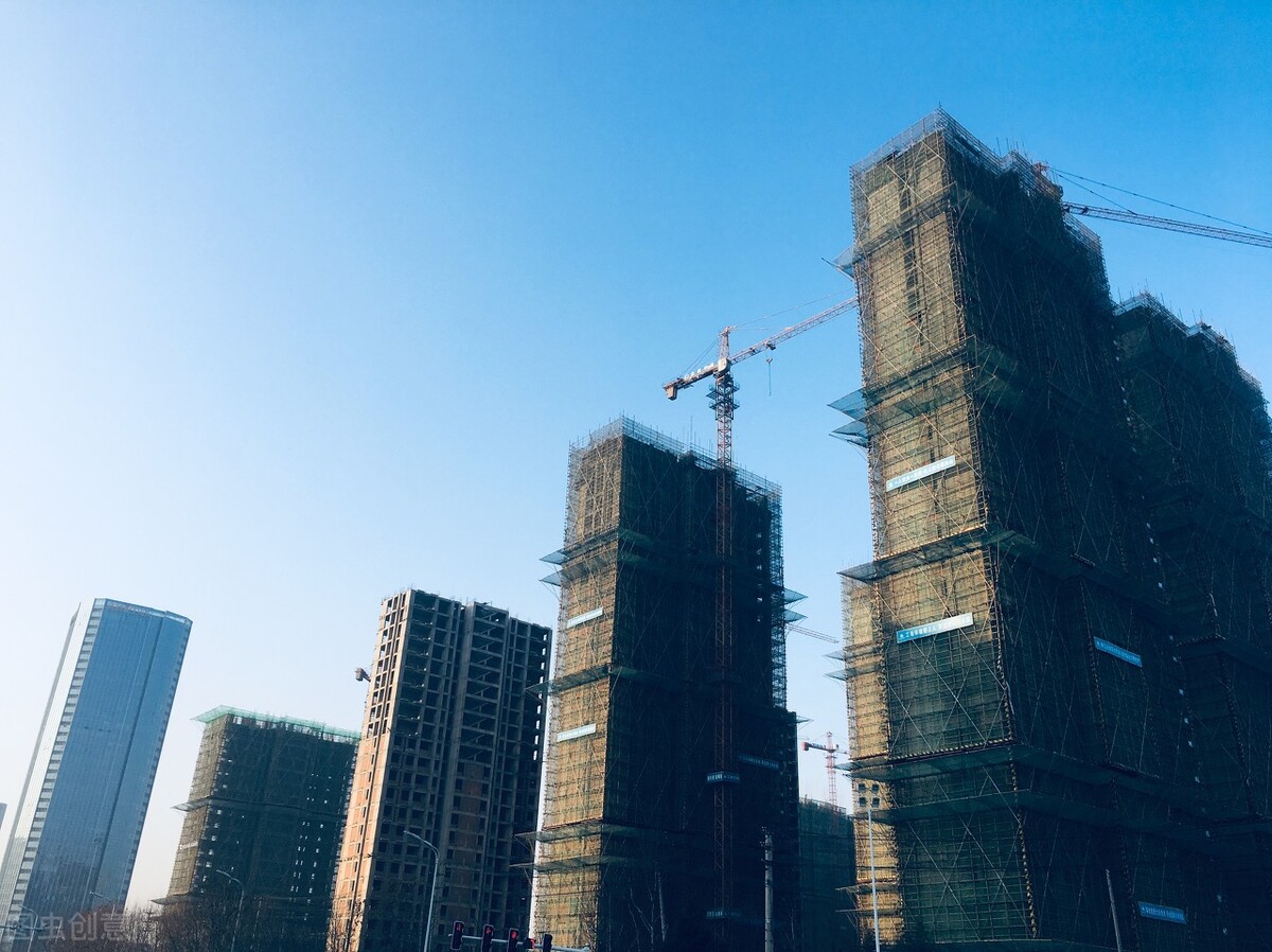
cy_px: 476
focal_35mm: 29
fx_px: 1065
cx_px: 636
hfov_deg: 61.7
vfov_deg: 48.2
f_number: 2.2
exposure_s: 1/674
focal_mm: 4.15
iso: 25
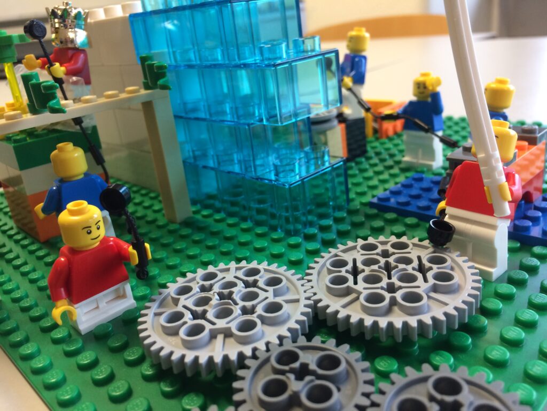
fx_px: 458
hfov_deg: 61.7
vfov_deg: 48.2
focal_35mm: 29
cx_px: 274
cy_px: 206
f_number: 2.2
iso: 125
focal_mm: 4.15
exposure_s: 1/33
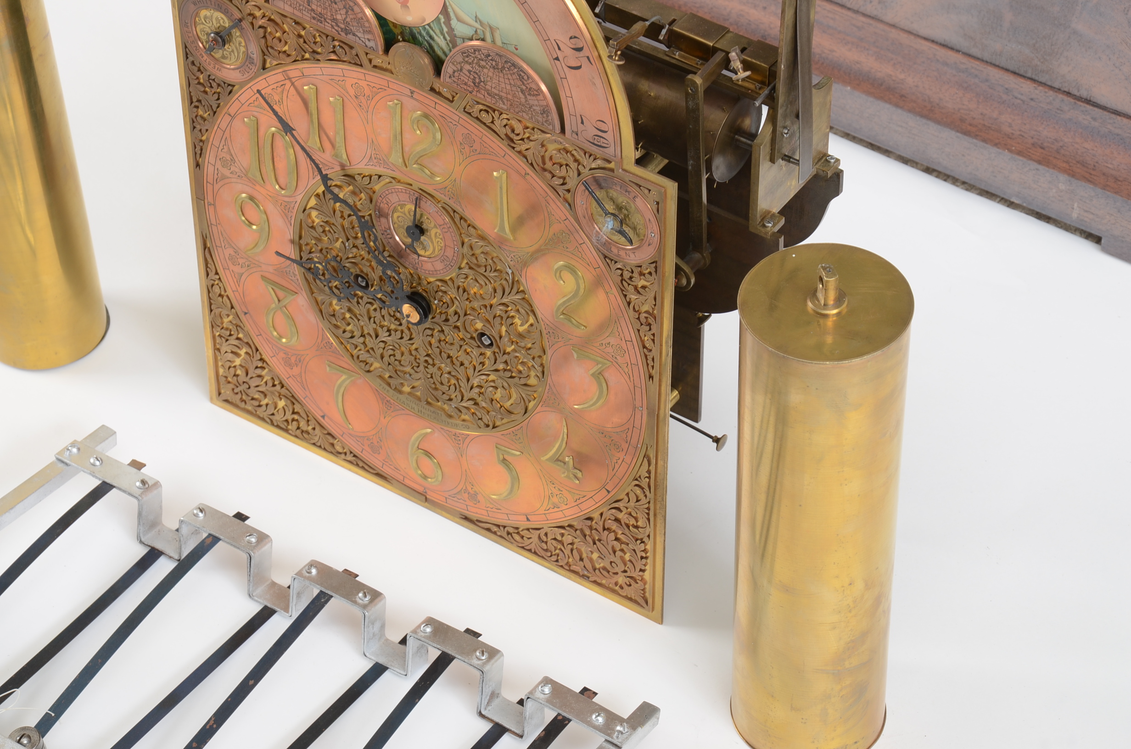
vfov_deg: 13.0
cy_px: 374
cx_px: 566
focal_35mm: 105
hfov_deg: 19.5
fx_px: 3292
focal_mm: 70
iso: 125
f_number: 10
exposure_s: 1/125
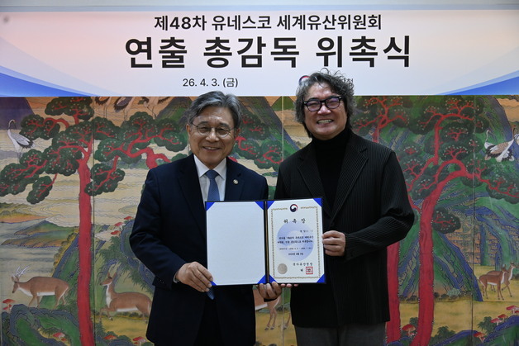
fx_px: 721
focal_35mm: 50
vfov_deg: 27.0
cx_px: 260
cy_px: 173
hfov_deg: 39.6
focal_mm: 50
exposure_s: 1/125
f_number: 6.3
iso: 3200
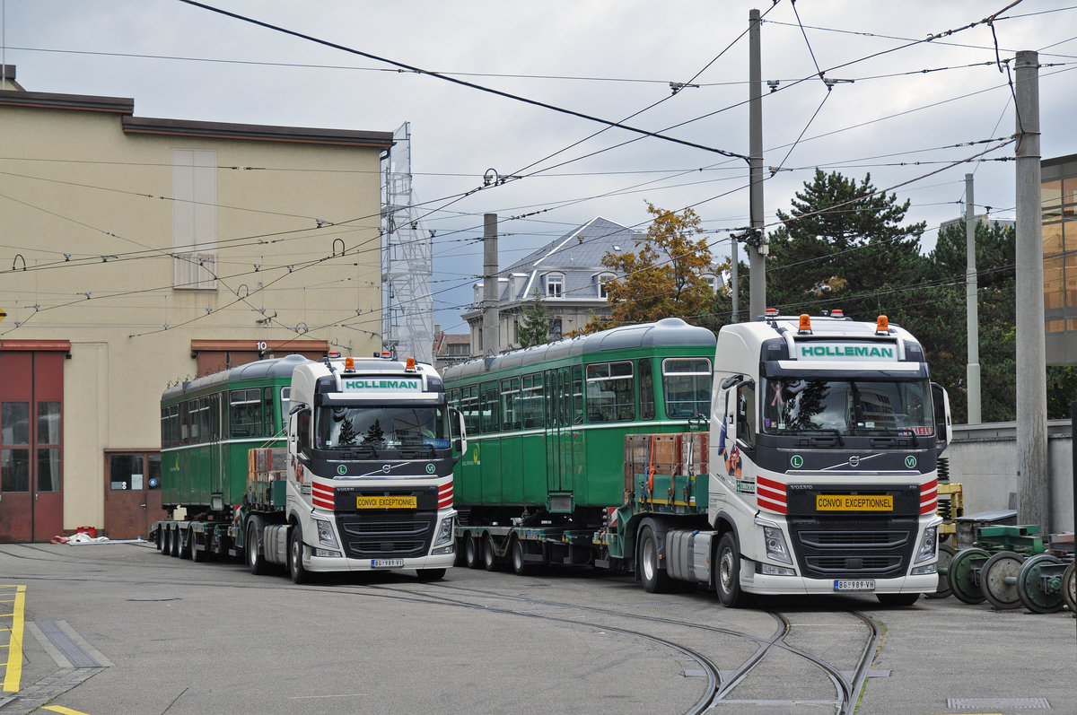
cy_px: 358
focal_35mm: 78
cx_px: 538
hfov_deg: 26.0
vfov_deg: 17.4
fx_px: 2331
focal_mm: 52
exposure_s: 1/800
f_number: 5.6
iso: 400
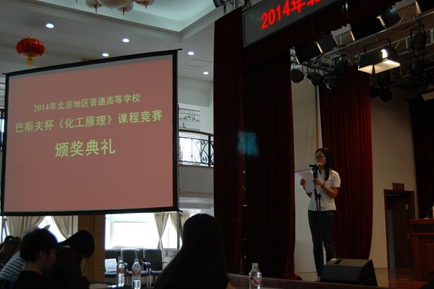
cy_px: 144
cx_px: 217
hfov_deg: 42.3
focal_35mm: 46
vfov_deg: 28.9
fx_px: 560
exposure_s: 1/50
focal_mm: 31
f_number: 4.5
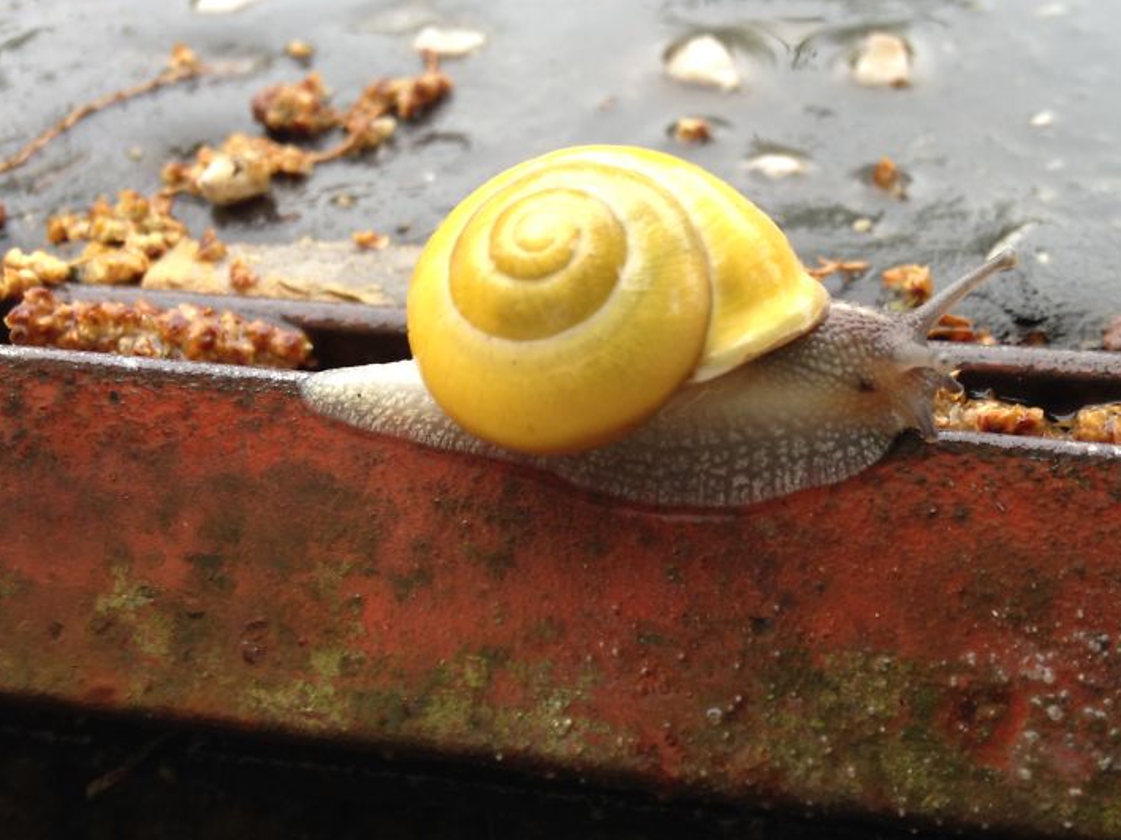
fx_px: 1328
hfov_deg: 45.6
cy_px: 432
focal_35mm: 41
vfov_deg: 35.1
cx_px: 660
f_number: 2.4
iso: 50
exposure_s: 1/24
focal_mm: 4.12
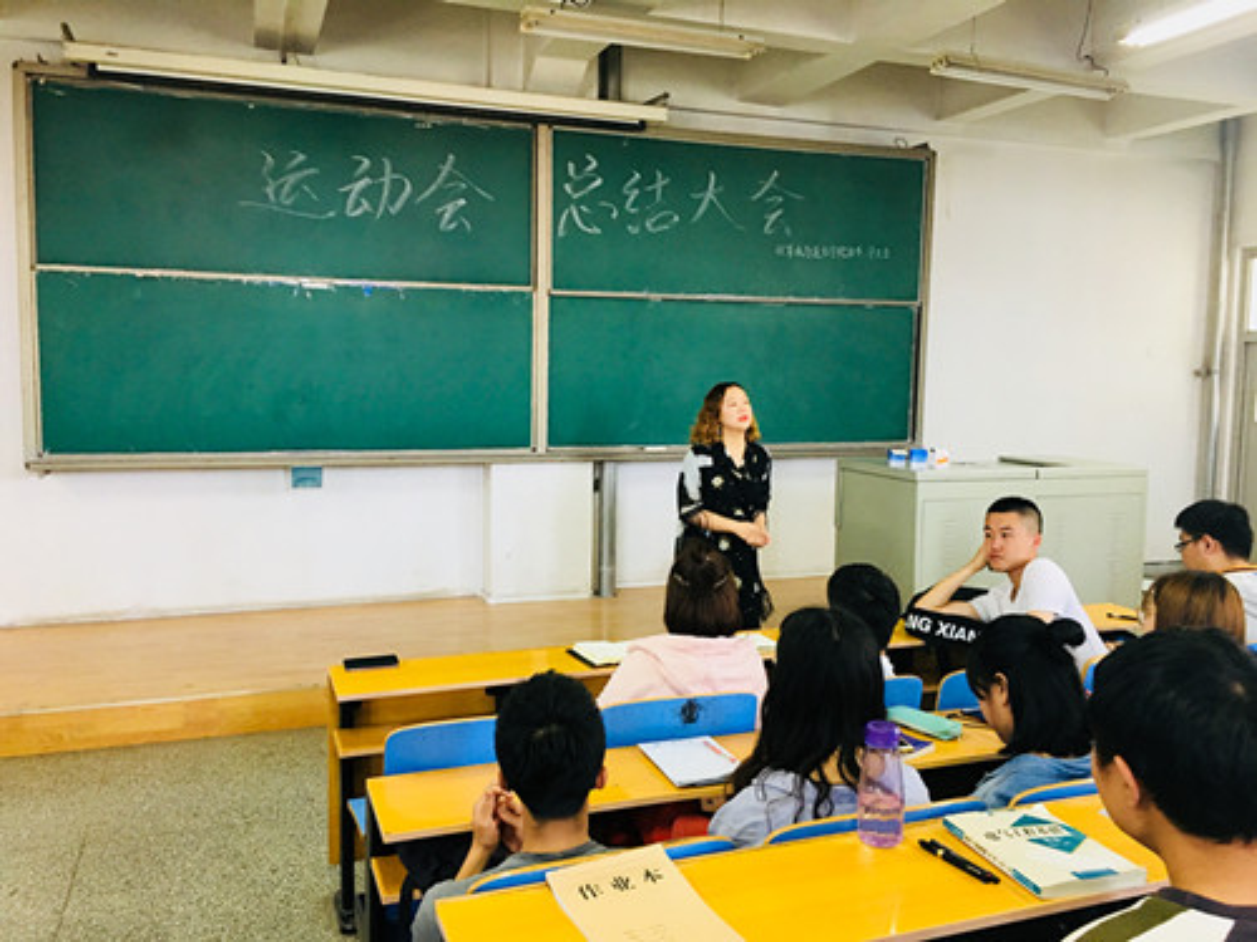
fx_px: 1053
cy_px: 471
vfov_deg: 48.2
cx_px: 628
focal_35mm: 29
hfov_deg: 61.7
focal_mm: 4.15
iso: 100
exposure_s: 1/17
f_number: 2.2
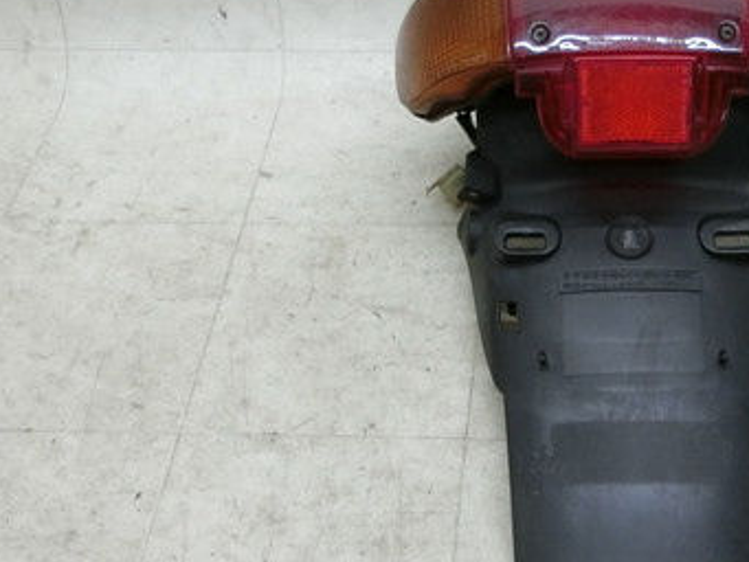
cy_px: 368
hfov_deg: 40.8
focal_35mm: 45
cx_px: 569
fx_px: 974
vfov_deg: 32.0
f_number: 3.5
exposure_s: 1/100
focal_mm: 4.5
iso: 400
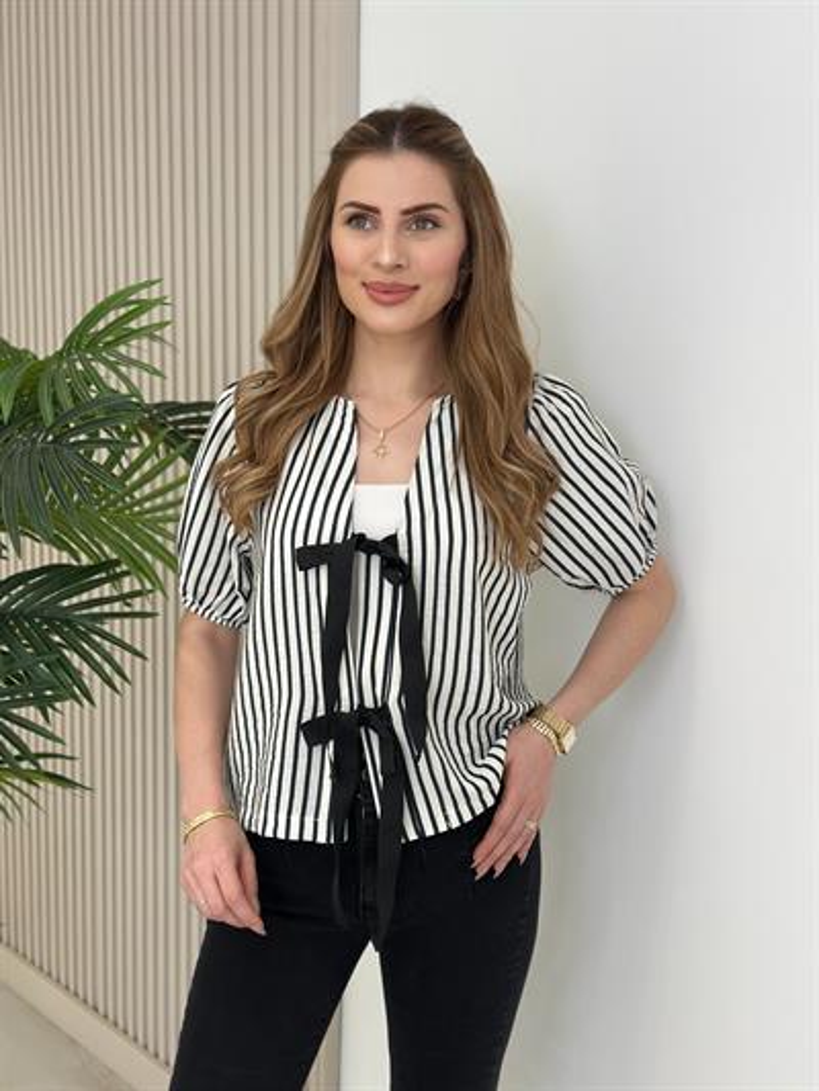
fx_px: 1514
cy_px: 546
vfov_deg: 39.6
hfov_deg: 30.3
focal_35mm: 48
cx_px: 410
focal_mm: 6.86
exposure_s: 1/254
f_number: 1.78
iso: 80
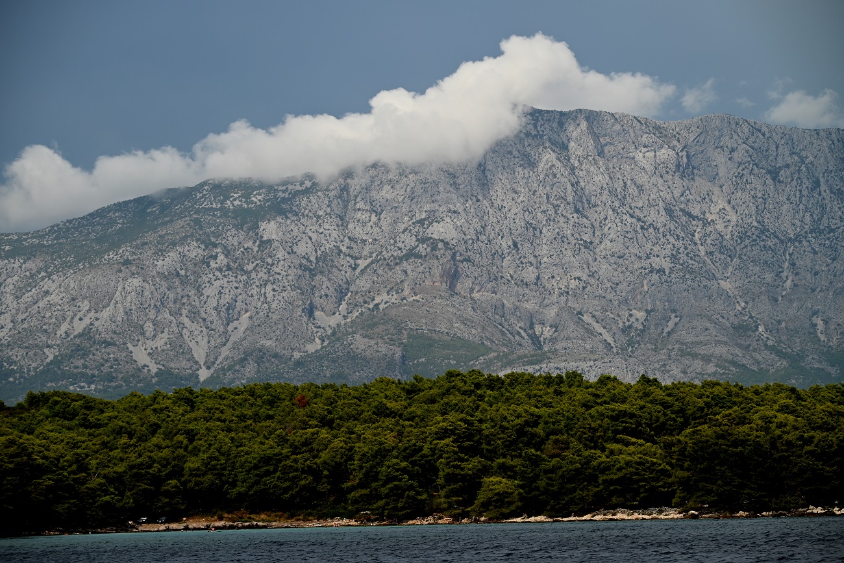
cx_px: 422
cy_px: 282
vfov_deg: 11.0
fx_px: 2931
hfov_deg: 16.4
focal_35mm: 125
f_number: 7.1
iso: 100
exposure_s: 1/640
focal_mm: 125
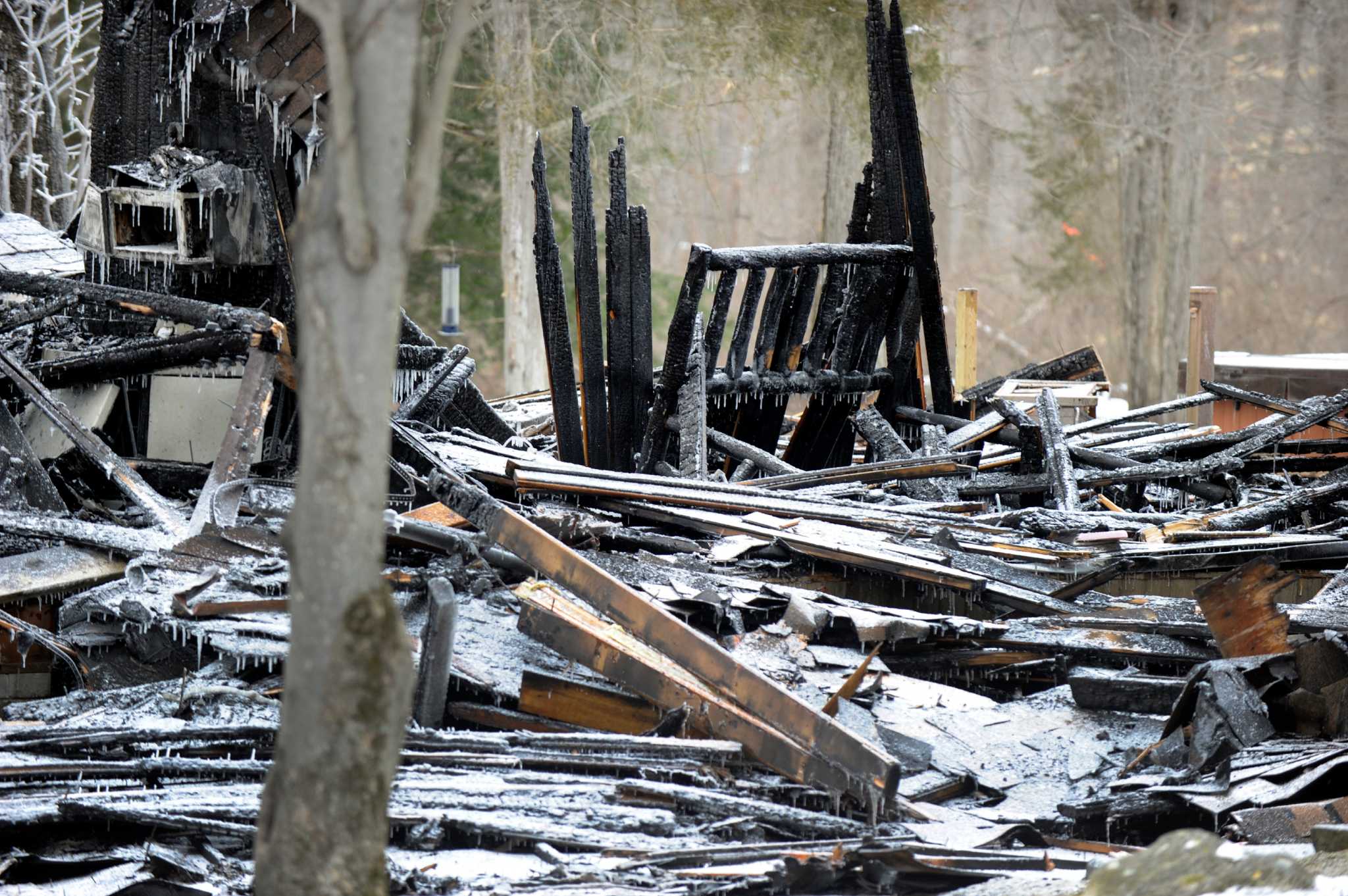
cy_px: 448
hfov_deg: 10.3
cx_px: 674
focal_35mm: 200
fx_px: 7483
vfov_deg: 6.9
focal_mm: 200
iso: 400
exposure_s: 1/160
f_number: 4.5
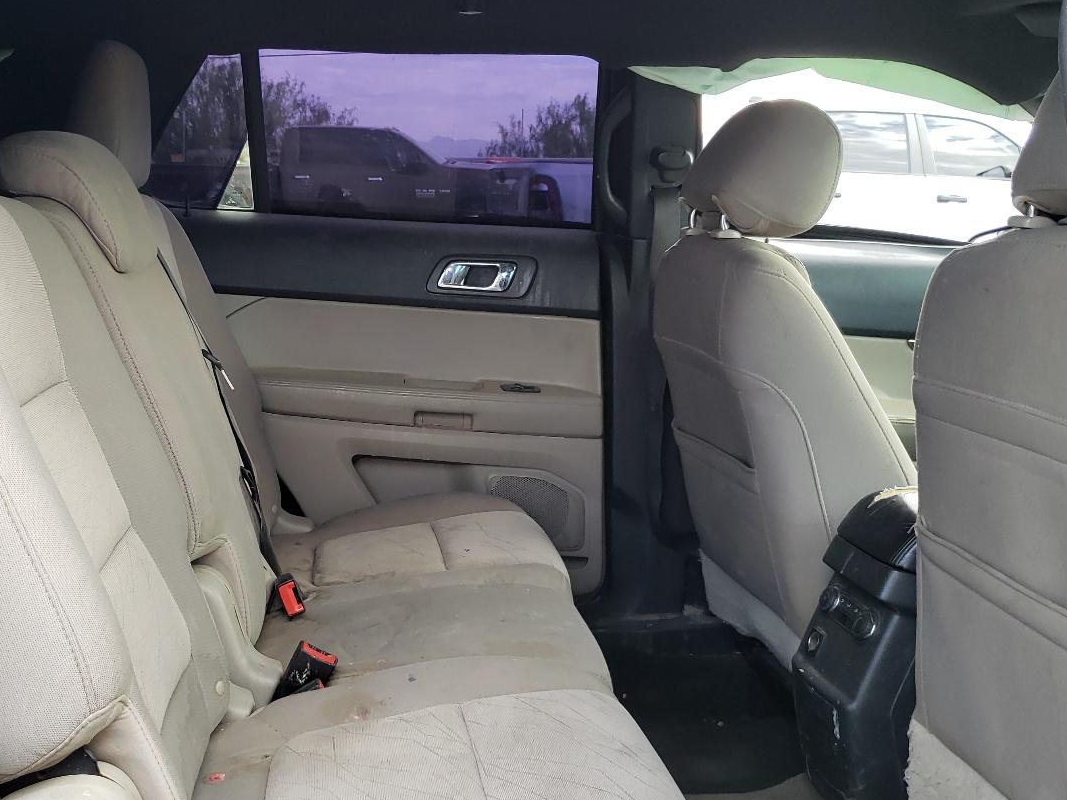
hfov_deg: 47.4
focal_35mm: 39
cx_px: 394
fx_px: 1202
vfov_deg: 36.7
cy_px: 468
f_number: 1.5
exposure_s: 1/120
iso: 57
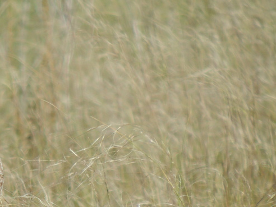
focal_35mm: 2599
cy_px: 249
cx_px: -27
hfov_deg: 0.8
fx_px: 20722
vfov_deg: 0.6
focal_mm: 180
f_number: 5.9
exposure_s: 1/500
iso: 100
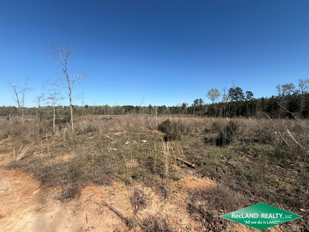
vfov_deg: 85.7
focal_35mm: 14
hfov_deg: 102.1
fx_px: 125
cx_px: 154
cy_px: 116
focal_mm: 2.22
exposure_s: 1/2320
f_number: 2.2
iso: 50
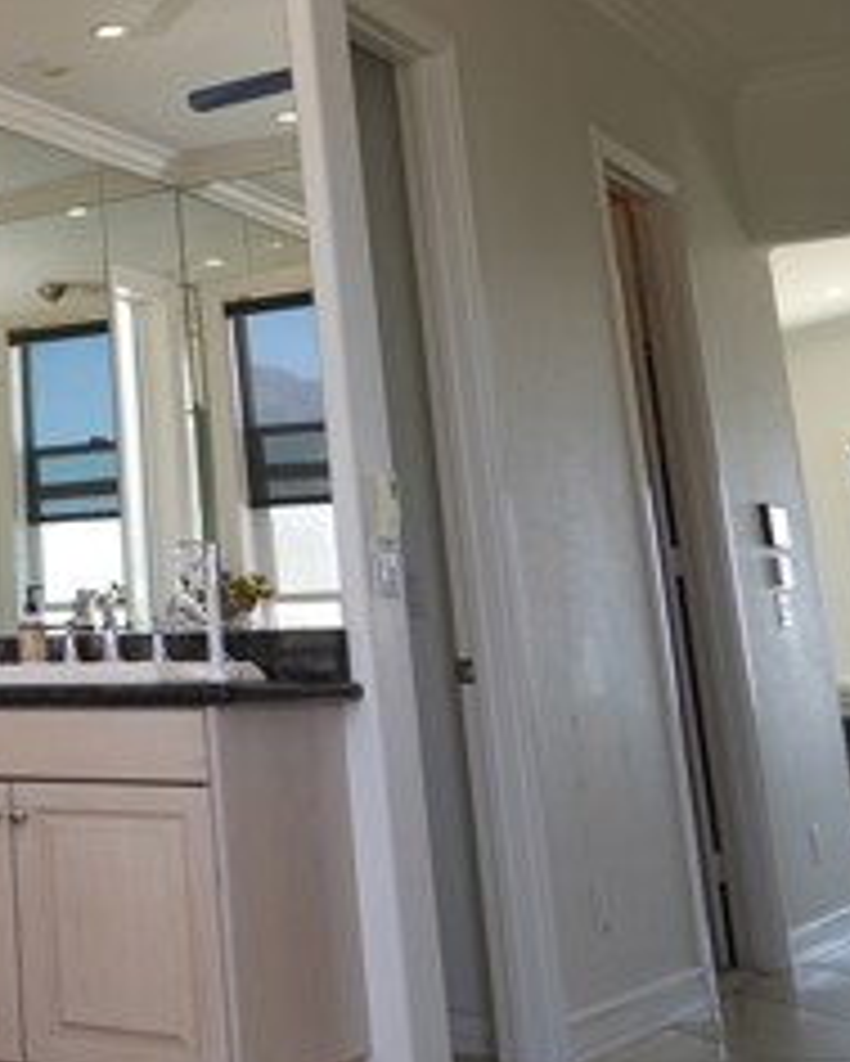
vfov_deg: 30.2
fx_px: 1917
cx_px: -418
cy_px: 200
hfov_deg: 21.2
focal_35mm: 61
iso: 250
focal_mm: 24
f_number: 4
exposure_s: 1/160
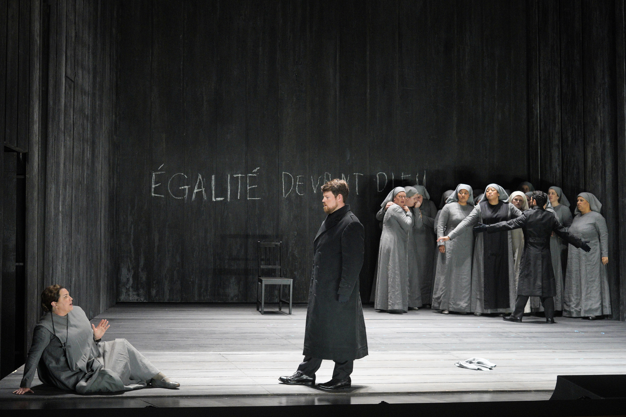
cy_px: 208
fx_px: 1217
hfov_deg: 28.8
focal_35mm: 70
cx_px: 313
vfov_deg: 19.5
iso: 5000
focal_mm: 70
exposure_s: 1/200
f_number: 4.5
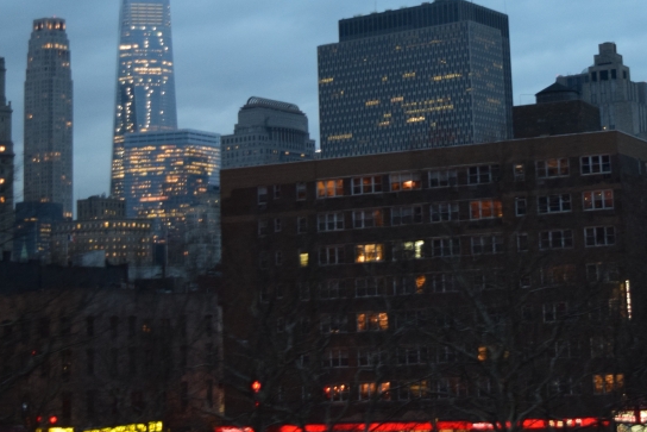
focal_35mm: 79
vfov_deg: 17.1
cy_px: 65
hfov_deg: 25.4
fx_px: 1420
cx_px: 472
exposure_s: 1/50
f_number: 4.2
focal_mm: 28
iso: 1600
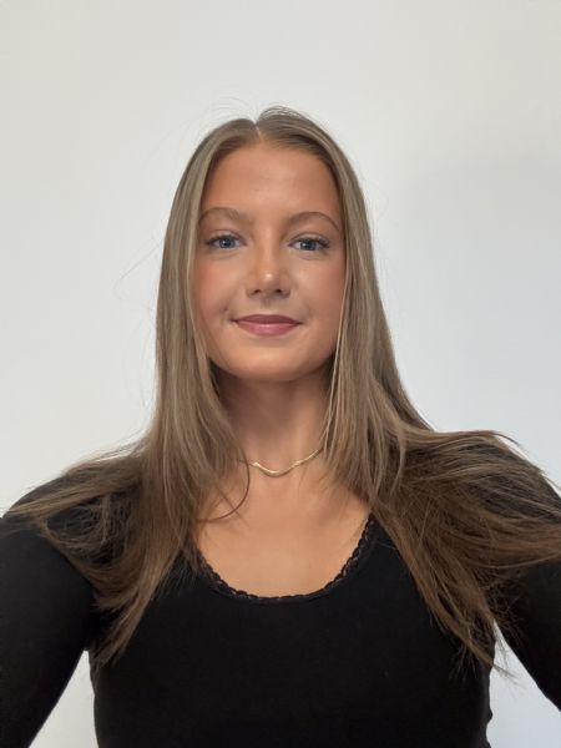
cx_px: 280
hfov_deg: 46.8
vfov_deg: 60.0
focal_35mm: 30
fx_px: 648
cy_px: 374
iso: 400
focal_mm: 2.69
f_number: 1.9
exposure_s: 1/29
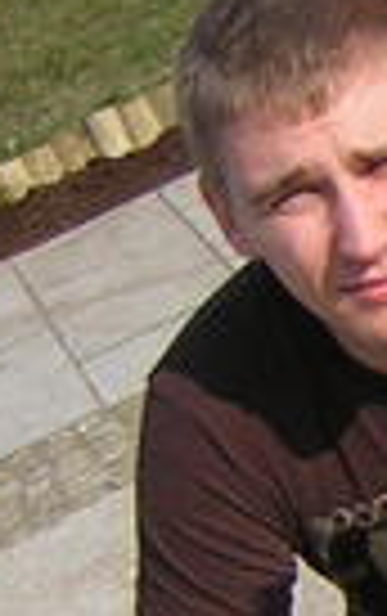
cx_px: 950
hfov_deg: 7.0
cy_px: 697
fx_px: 2994
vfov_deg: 11.6
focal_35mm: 178
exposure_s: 1/924
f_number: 2.6
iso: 50
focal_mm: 4.7
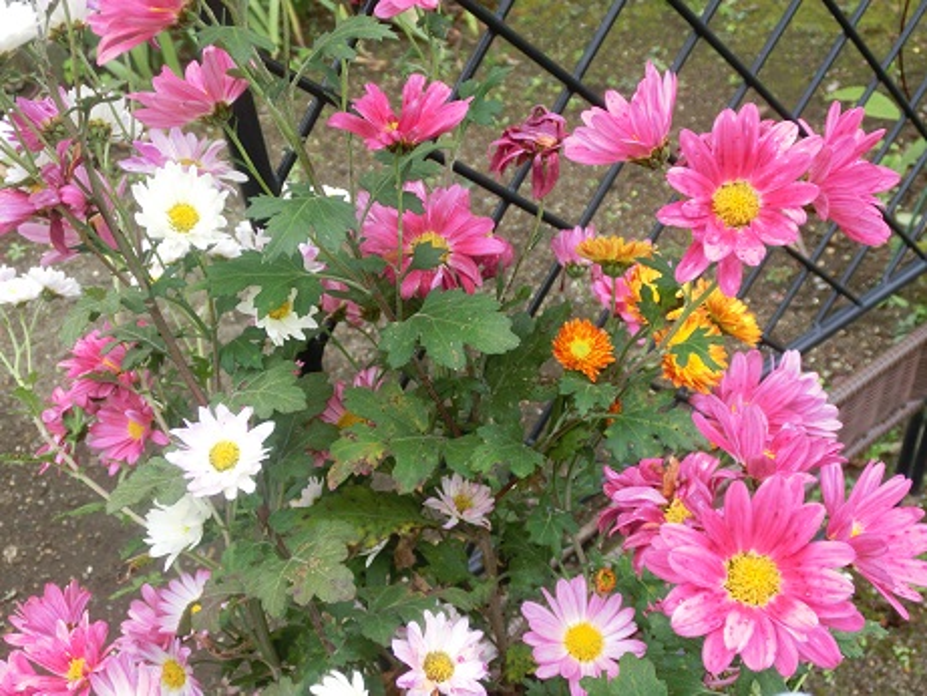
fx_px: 991
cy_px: 348
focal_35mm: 37
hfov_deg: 50.1
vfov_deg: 38.7
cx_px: 464
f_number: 4.1
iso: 125
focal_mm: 6.5
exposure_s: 1/125
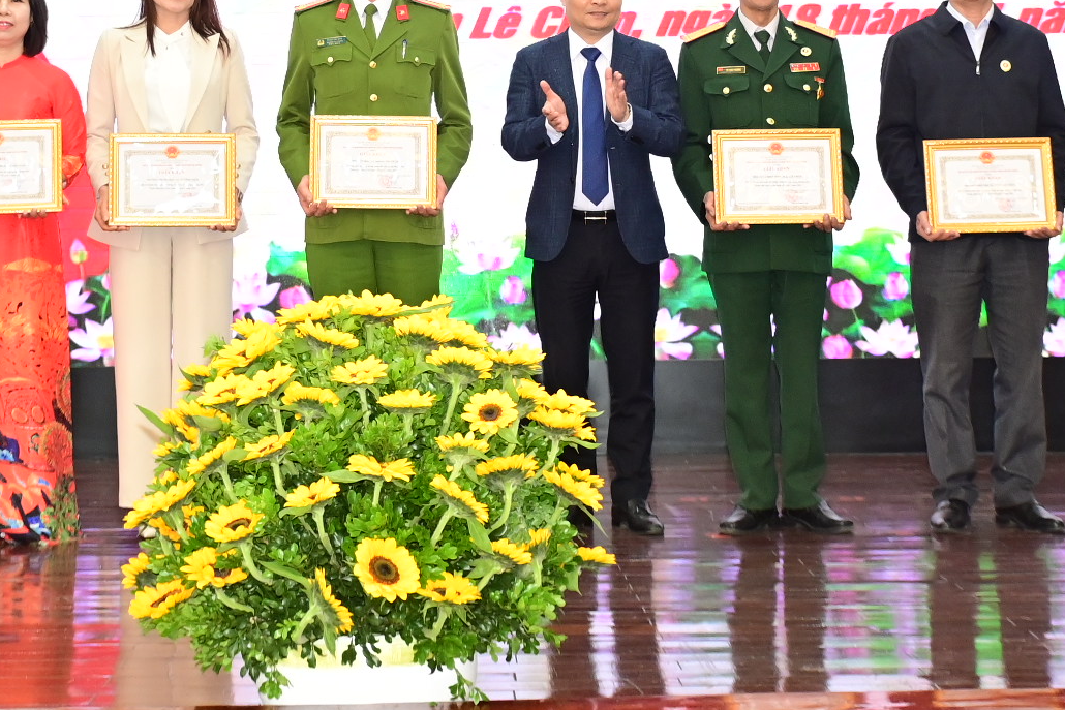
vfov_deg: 15.7
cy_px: 36
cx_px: 459
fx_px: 2544
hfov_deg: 23.6
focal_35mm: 86
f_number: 4
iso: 1600
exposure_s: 1/200
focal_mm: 30
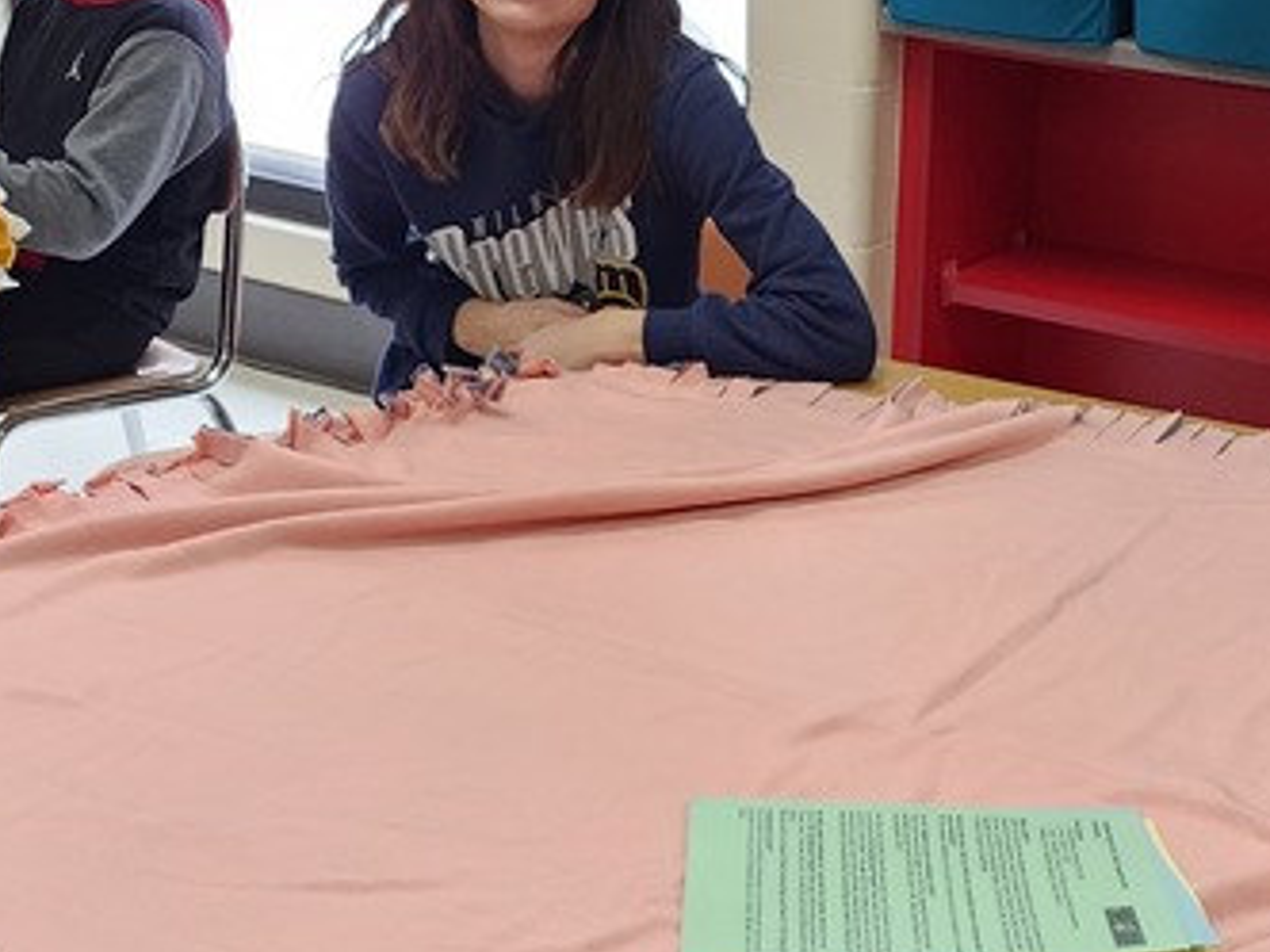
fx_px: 2605
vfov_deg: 20.7
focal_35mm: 71
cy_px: 573
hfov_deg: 27.2
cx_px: 868
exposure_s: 1/120
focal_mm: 6.4
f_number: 1.8
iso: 320
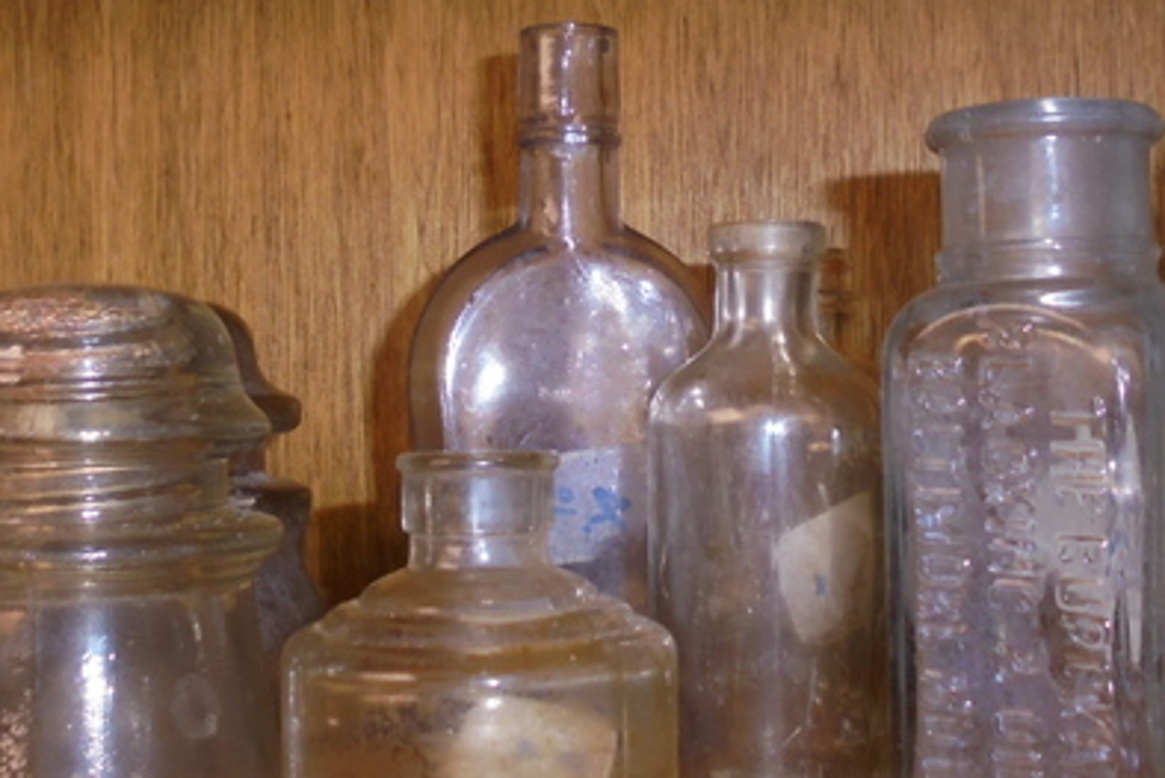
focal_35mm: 53
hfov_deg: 37.5
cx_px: 611
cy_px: 272
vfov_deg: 25.4
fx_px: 1716
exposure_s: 1/30
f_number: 3.5
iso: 200
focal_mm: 4.6
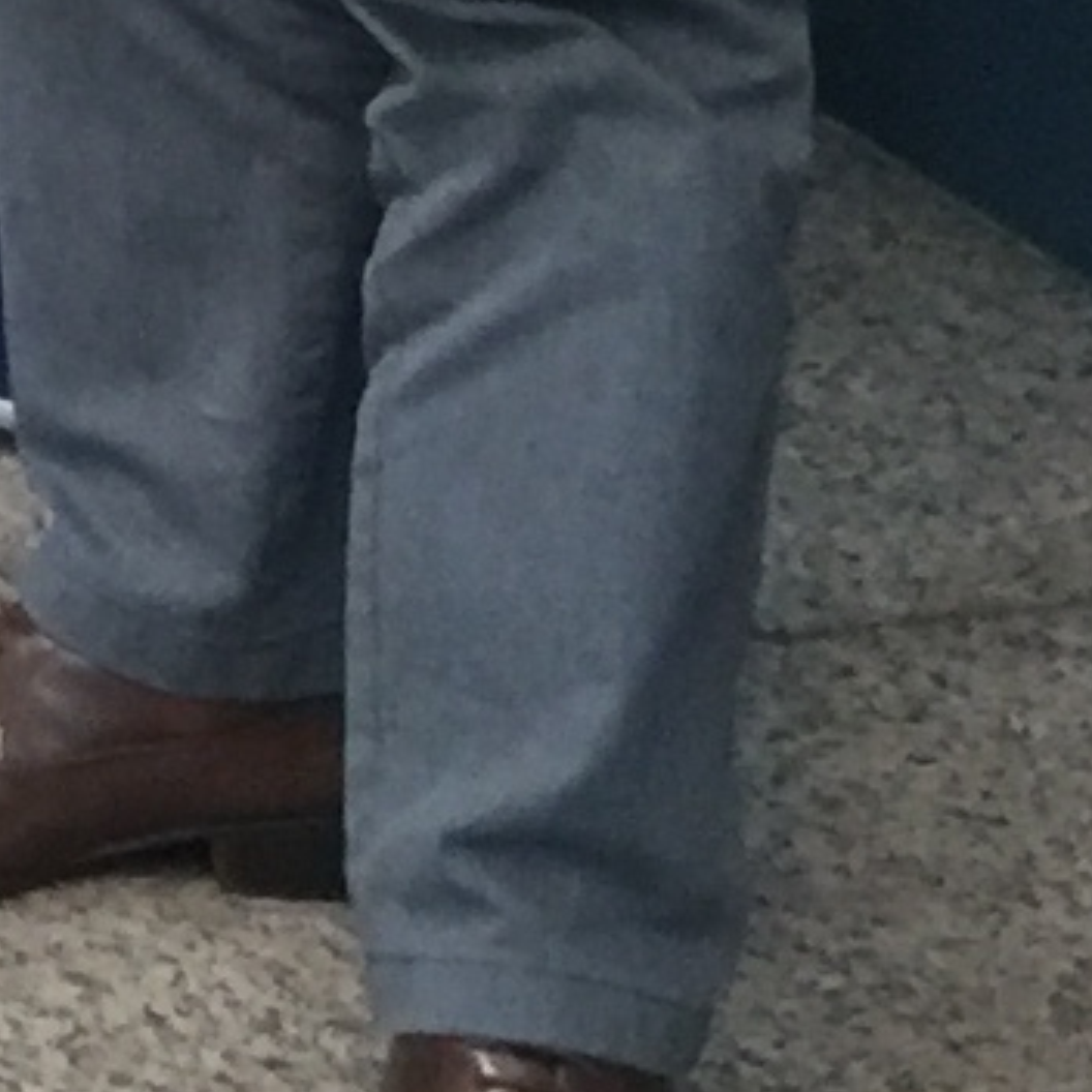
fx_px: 8494
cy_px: -1945
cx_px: -2963
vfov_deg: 6.8
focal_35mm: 238
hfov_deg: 6.3
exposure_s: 1/15
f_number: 2.2
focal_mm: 4.15
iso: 64
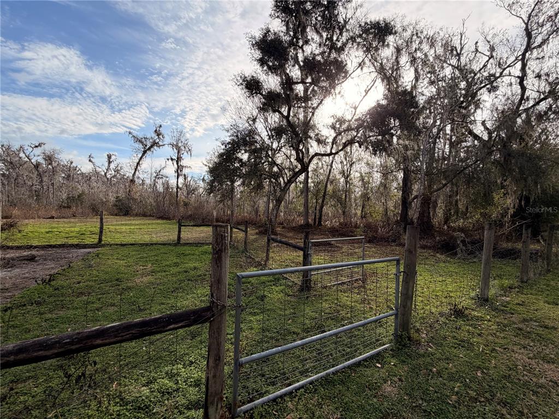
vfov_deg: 85.7
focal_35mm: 14
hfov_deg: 102.1
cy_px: 210
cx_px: 280
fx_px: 226
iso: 32
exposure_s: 1/770
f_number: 2.2
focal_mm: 2.22
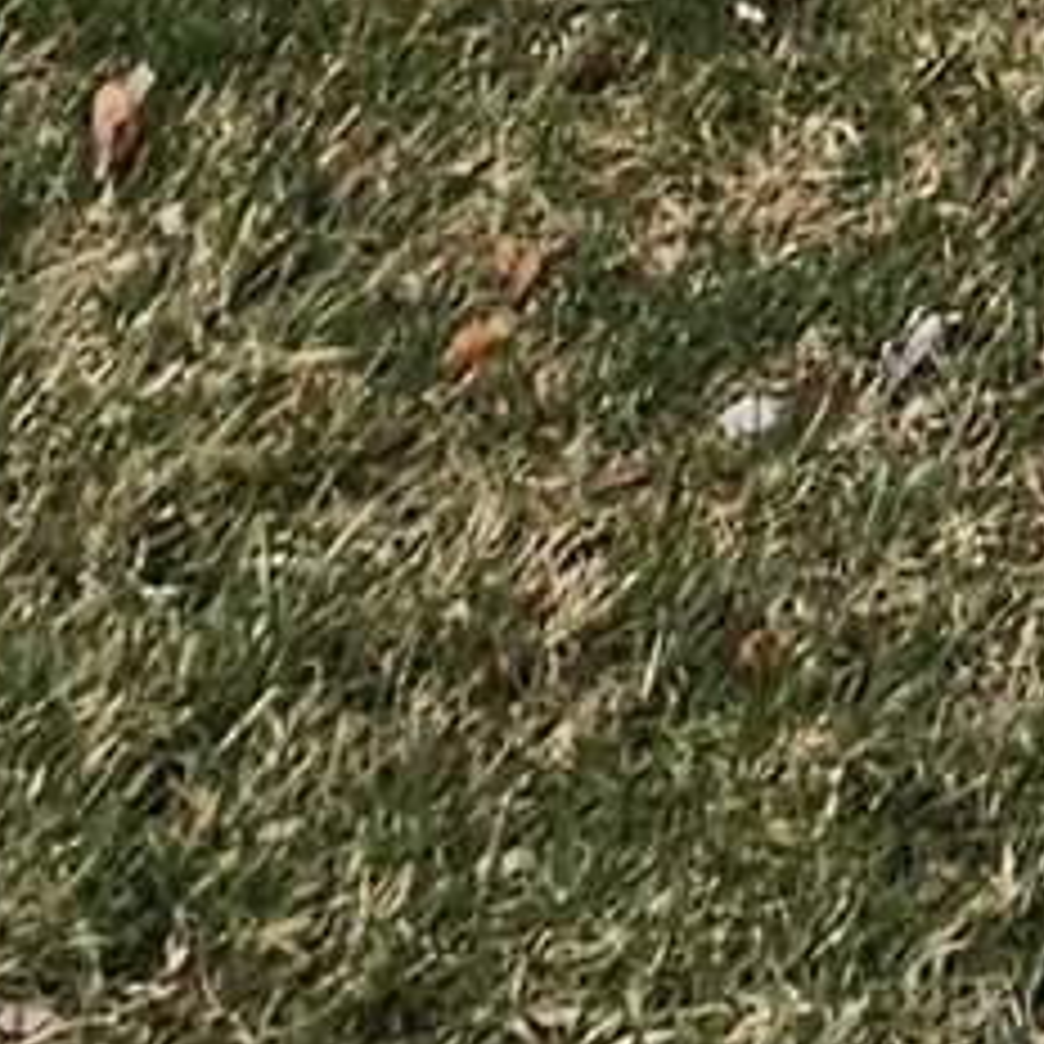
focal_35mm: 114
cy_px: -3042
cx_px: 2524
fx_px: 3890
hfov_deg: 12.1
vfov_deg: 8.4
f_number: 2.2
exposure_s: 1/1584
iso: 50
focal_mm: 2.2
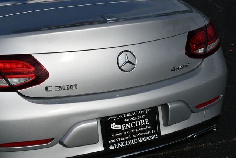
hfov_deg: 28.8
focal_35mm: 70
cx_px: 118
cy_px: 79
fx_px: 459
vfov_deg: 19.5
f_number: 11
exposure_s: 1/500
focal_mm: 35
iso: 100
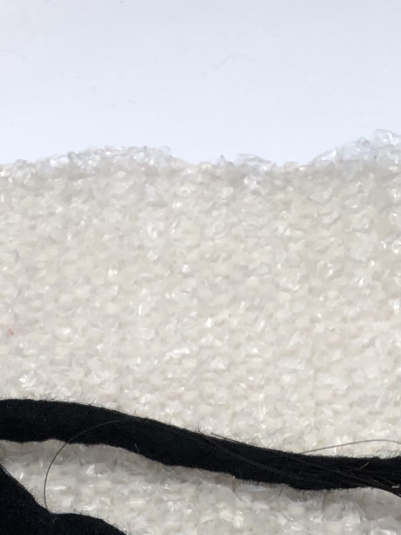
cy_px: 881
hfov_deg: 15.3
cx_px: 24
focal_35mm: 95
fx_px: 1467
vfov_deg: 17.7
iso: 40
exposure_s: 1/120
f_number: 1.8
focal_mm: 3.99
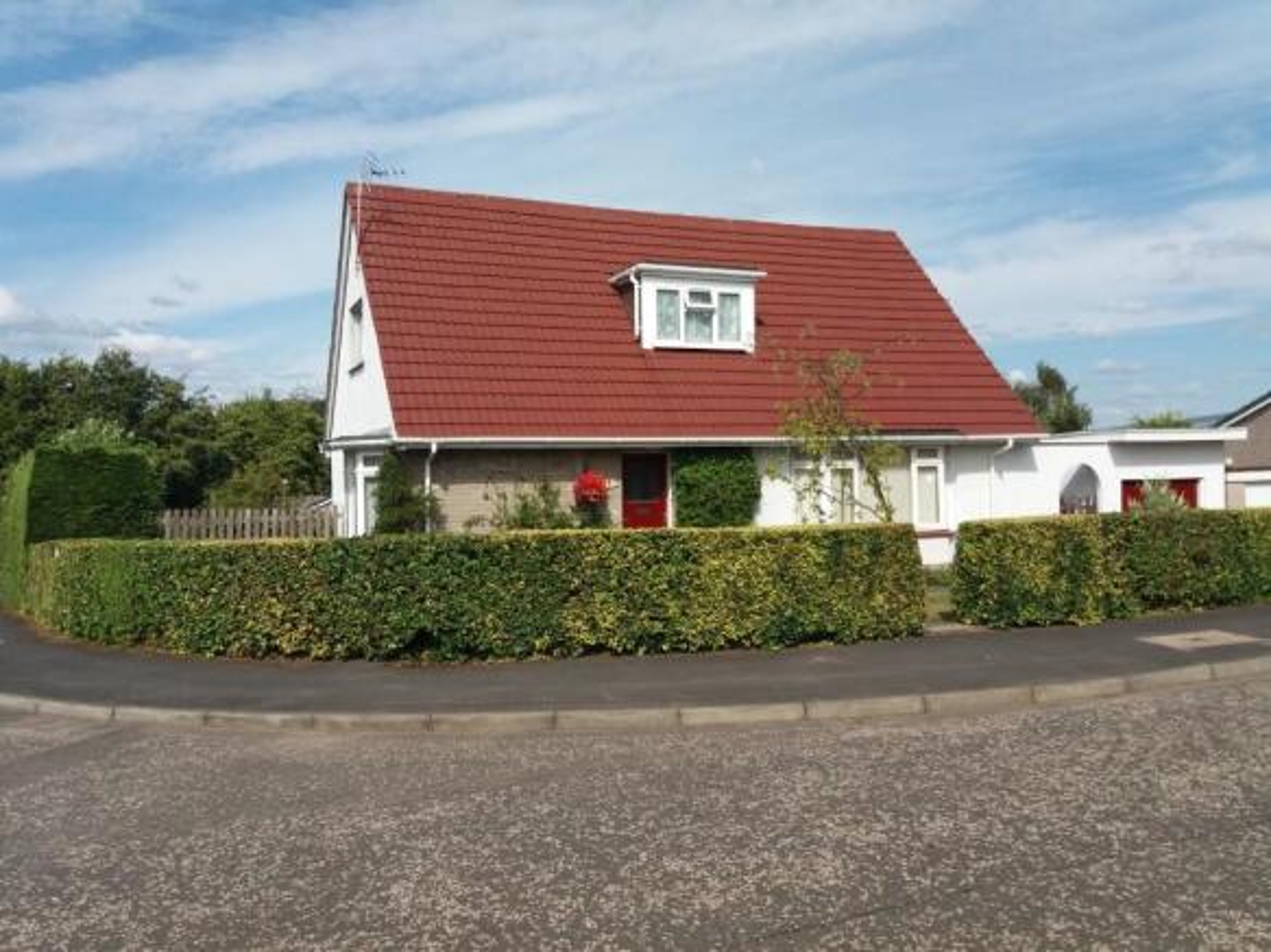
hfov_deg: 63.5
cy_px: 476
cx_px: 636
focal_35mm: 28
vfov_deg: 49.7
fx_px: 1028
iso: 64
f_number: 1.9
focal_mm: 3.7
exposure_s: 1/2230
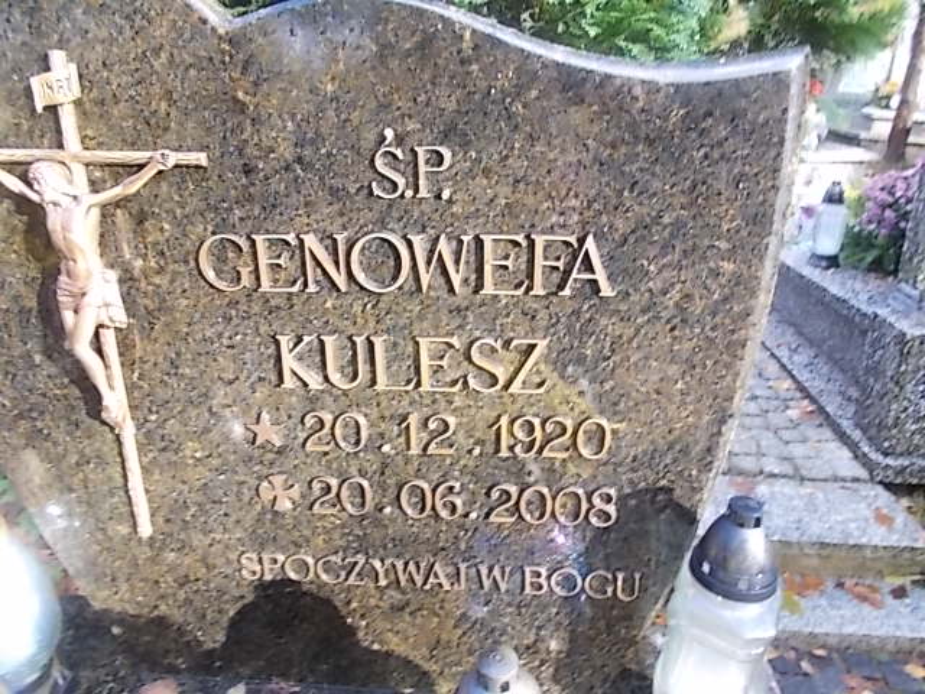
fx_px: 695
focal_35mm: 26
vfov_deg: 53.1
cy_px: 347
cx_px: 462
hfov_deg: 67.3
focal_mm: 4.6
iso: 80
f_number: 3.2
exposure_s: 1/25
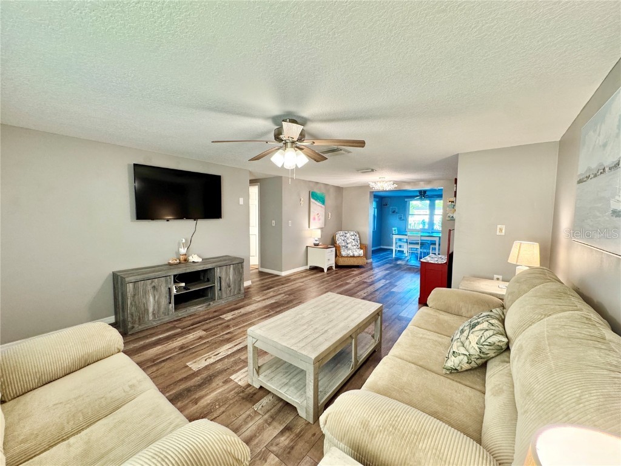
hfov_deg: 102.1
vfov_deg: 85.7
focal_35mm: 14
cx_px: 310
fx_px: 251
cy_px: 233
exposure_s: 1/60
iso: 200
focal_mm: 2.22
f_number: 2.2
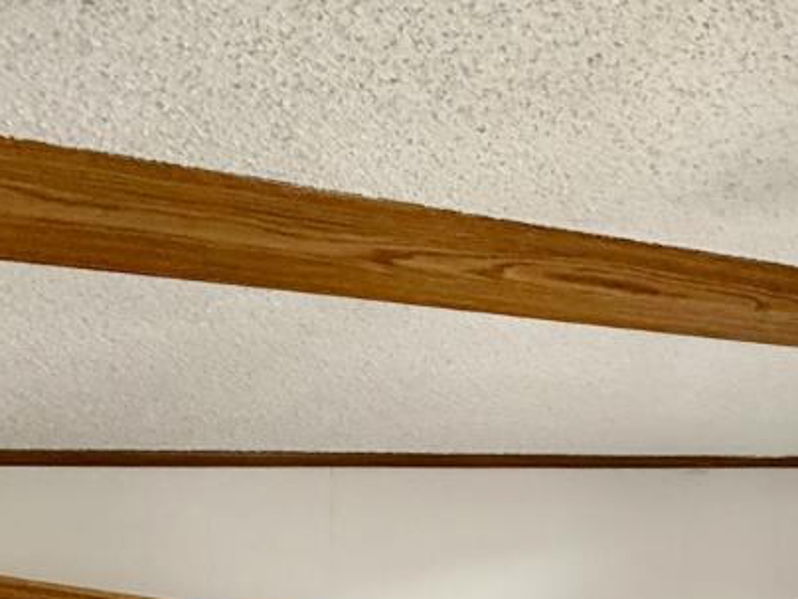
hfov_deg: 30.5
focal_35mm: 52
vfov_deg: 23.0
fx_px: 1199
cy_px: 887
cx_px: 990
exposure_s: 1/60
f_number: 2.2
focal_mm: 2.22
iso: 320
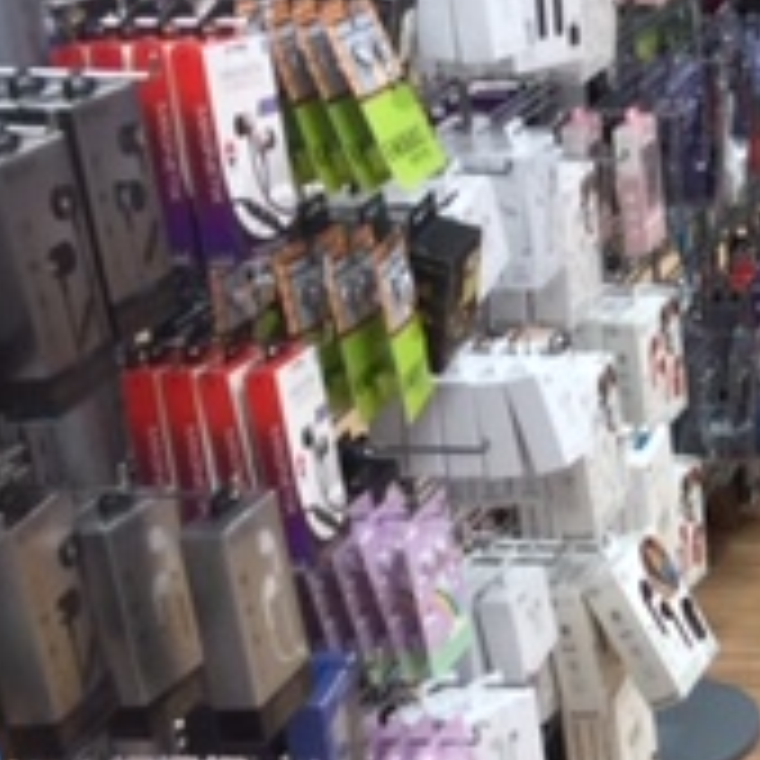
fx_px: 2409
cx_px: 1264
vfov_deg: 17.9
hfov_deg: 15.9
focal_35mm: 97
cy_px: 495
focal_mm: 4.15
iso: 40
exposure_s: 1/15
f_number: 2.2
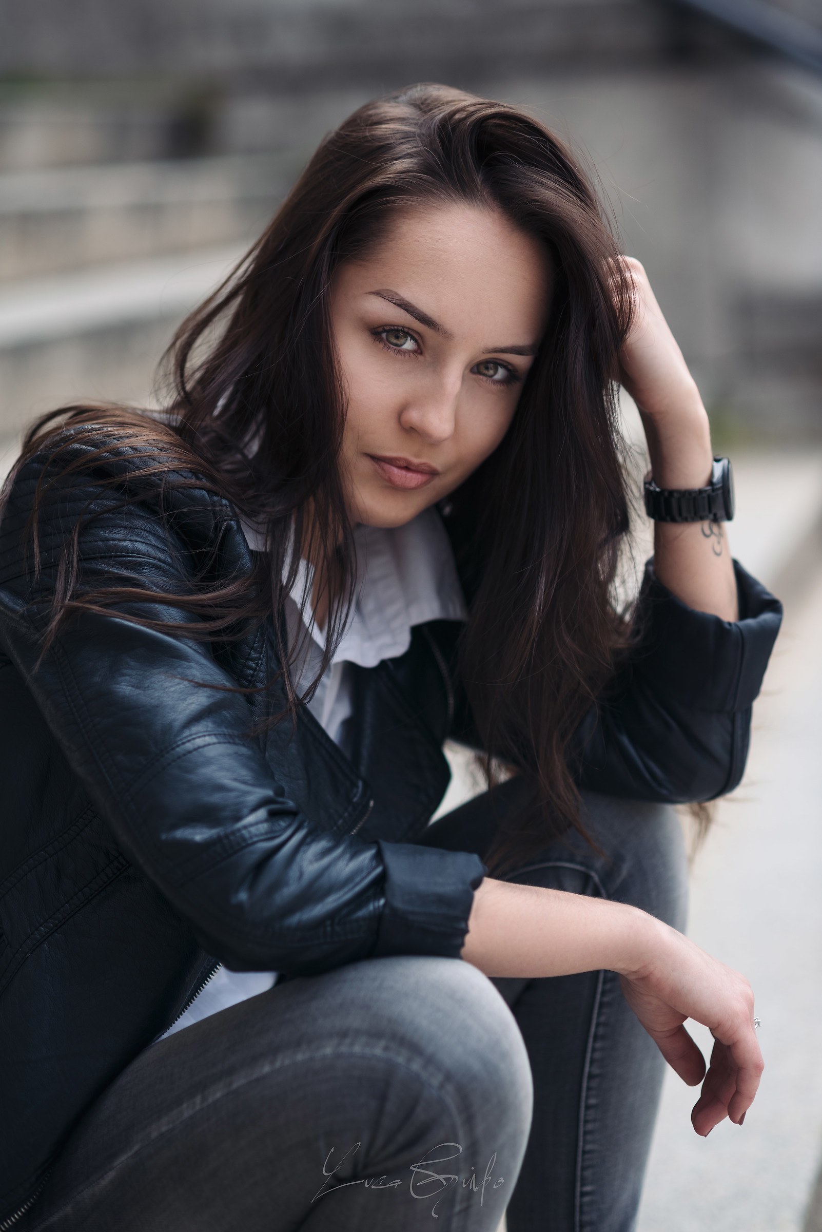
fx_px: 2909
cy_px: 616
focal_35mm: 85
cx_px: 411
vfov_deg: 23.9
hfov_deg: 16.1
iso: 200
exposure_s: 1/2000
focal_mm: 85
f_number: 2.5
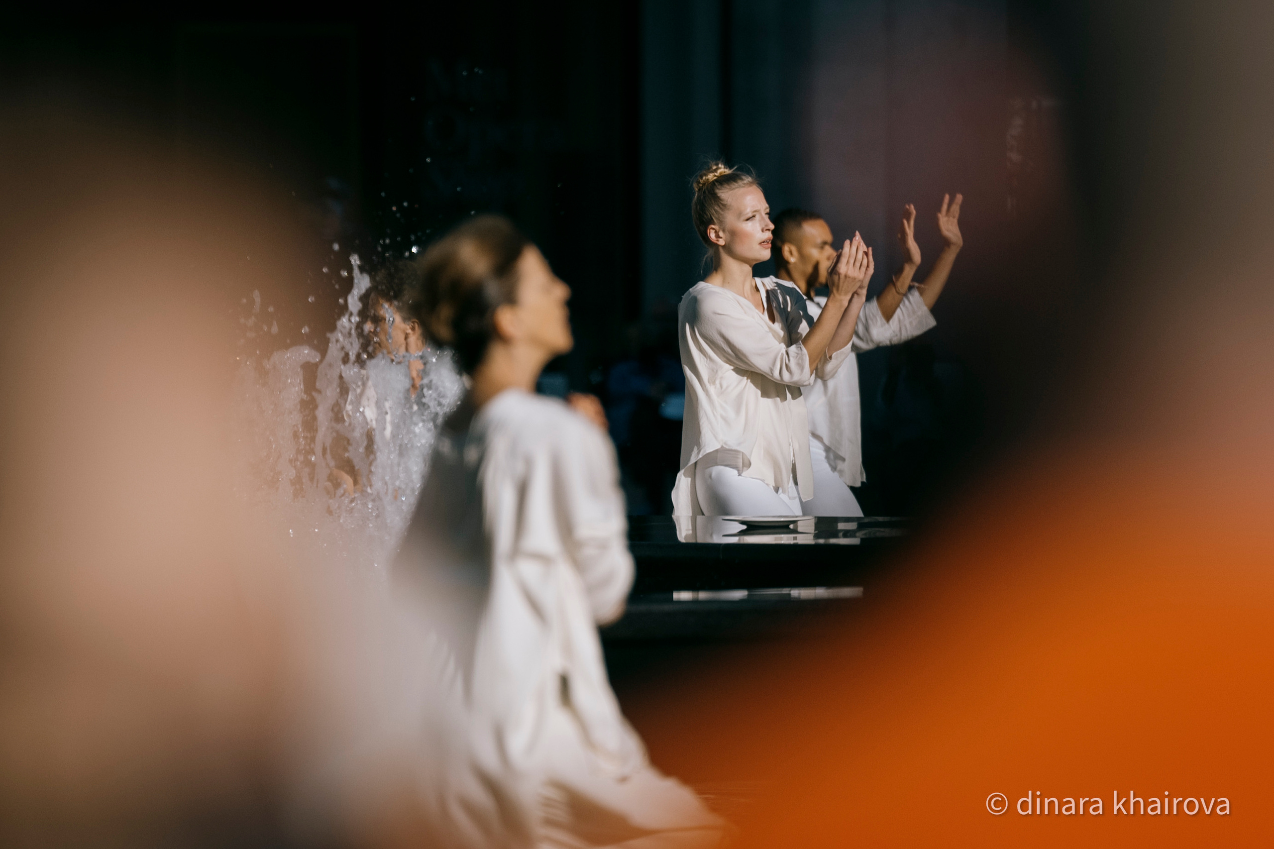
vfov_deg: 6.9
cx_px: 637
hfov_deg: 10.3
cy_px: 424
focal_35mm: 200
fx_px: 7076
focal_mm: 200
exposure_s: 1/8000
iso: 160
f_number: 2.8
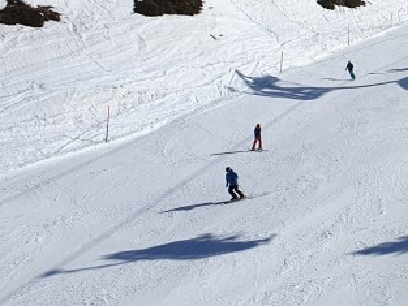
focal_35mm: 85
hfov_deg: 21.0
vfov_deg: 16.9
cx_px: 527
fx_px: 1002
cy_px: -12
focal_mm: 4.32
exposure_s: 1/4144
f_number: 2.4
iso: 50
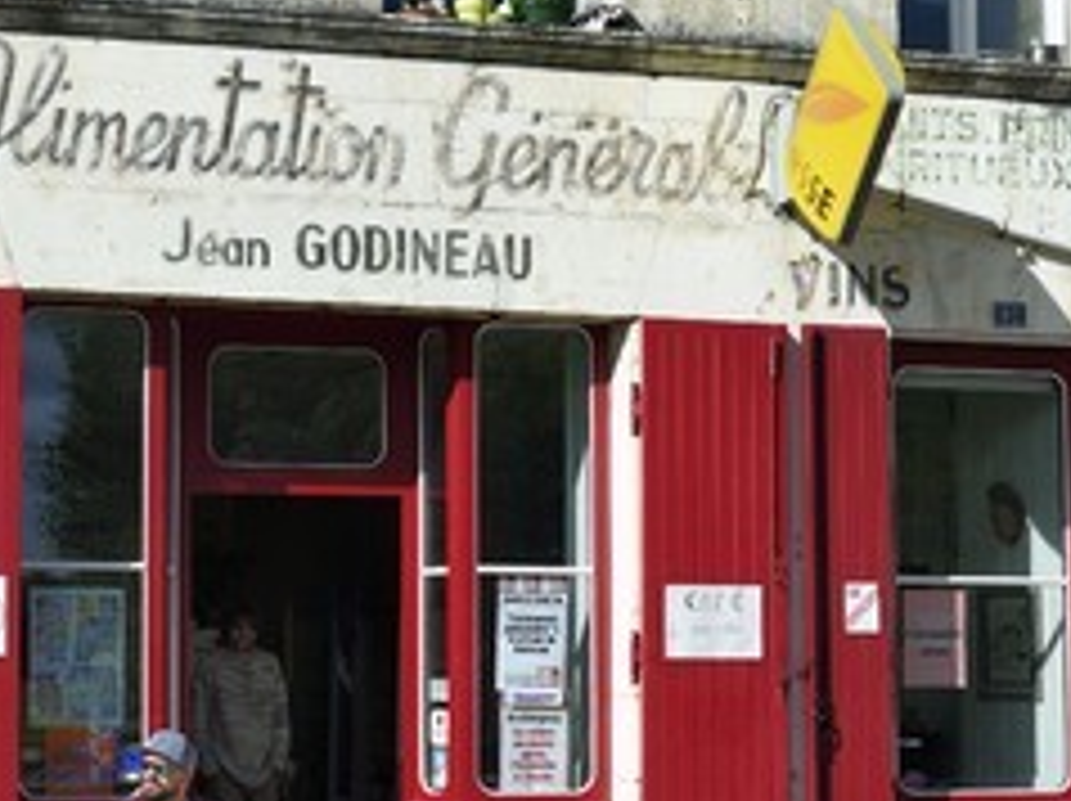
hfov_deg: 28.4
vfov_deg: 21.5
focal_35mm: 68
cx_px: 338
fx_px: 2102
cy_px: 567
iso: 200
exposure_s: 1/320
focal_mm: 40
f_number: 13
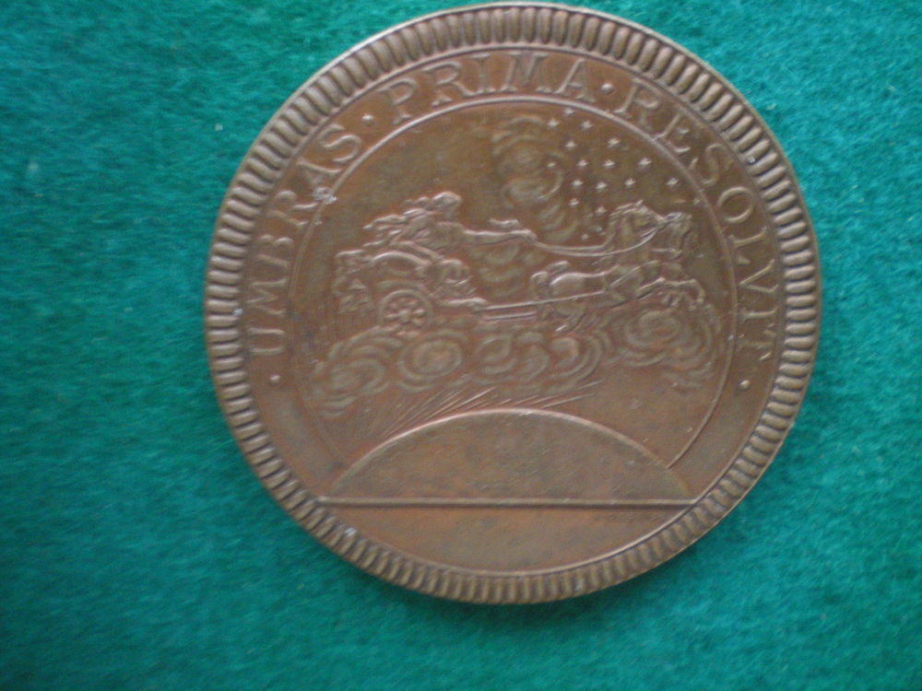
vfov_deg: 37.7
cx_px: 461
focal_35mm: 38
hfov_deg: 49.0
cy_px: 346
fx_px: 1012
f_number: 3.1
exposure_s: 1/4
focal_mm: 6.3
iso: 400
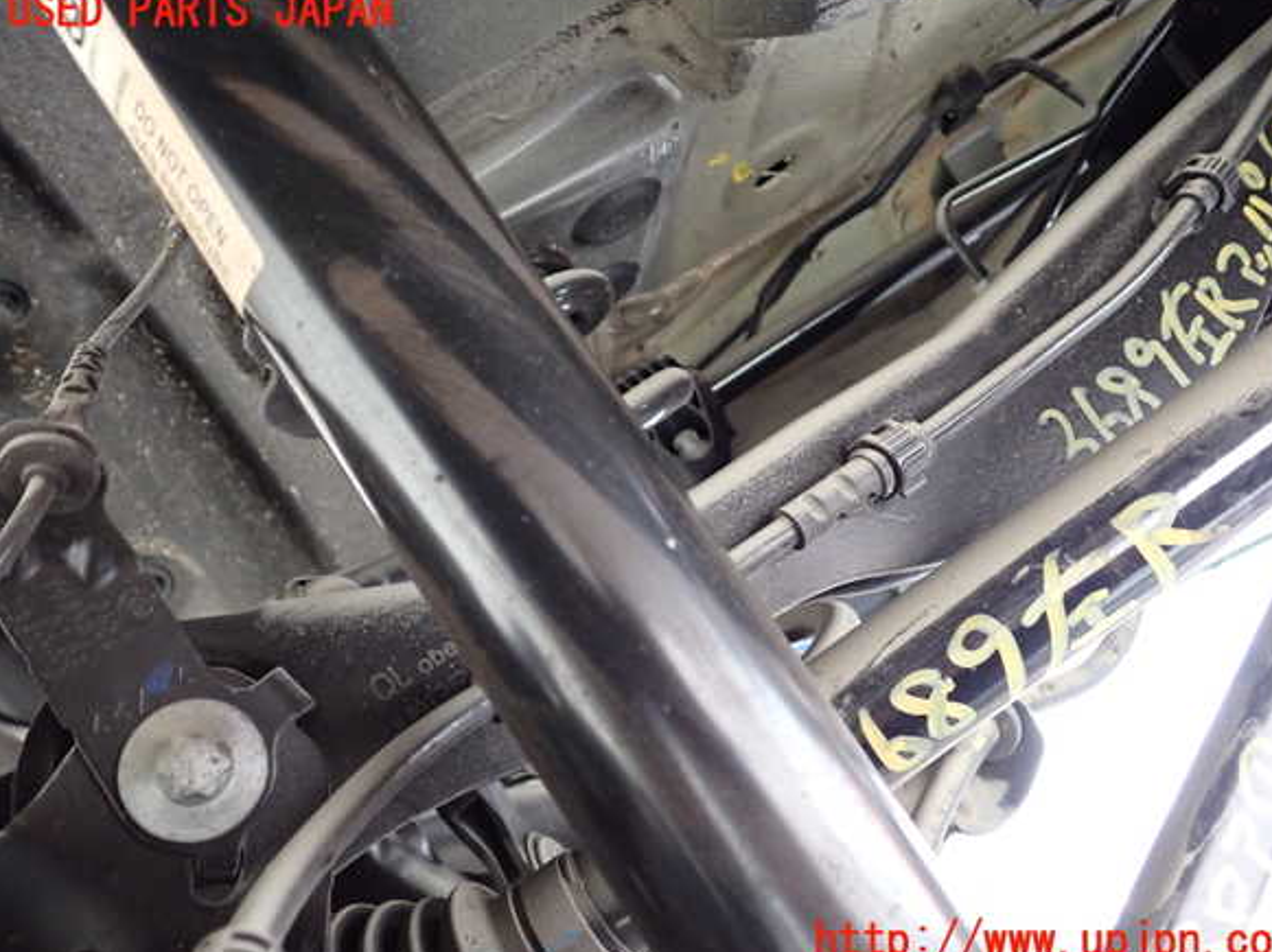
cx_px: 652
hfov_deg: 58.4
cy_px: 477
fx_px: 1138
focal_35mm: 31
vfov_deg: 45.4
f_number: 2.3
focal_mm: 5.4
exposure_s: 1/40
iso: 500
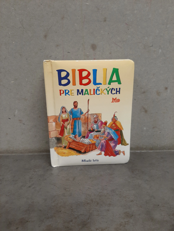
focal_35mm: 26
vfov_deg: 67.3
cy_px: 116
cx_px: 87
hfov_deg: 53.1
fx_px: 174
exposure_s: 1/50
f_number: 1.7
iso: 100
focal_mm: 3.93
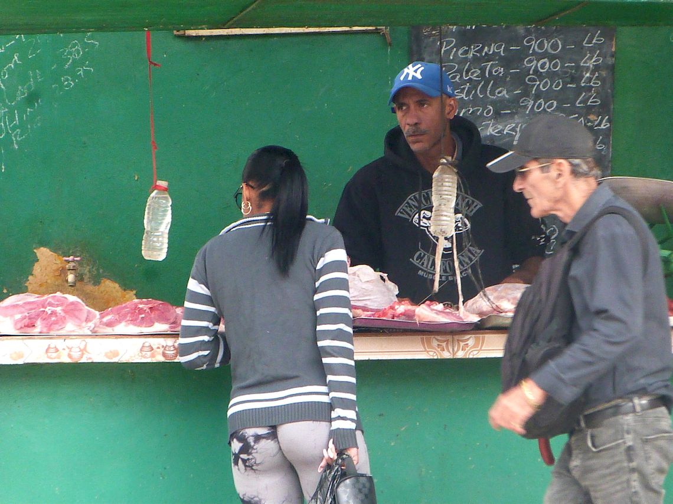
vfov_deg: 3.9
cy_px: 252
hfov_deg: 5.2
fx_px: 7446
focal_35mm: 383
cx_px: 336
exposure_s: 1/100
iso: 800
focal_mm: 69
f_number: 5.6
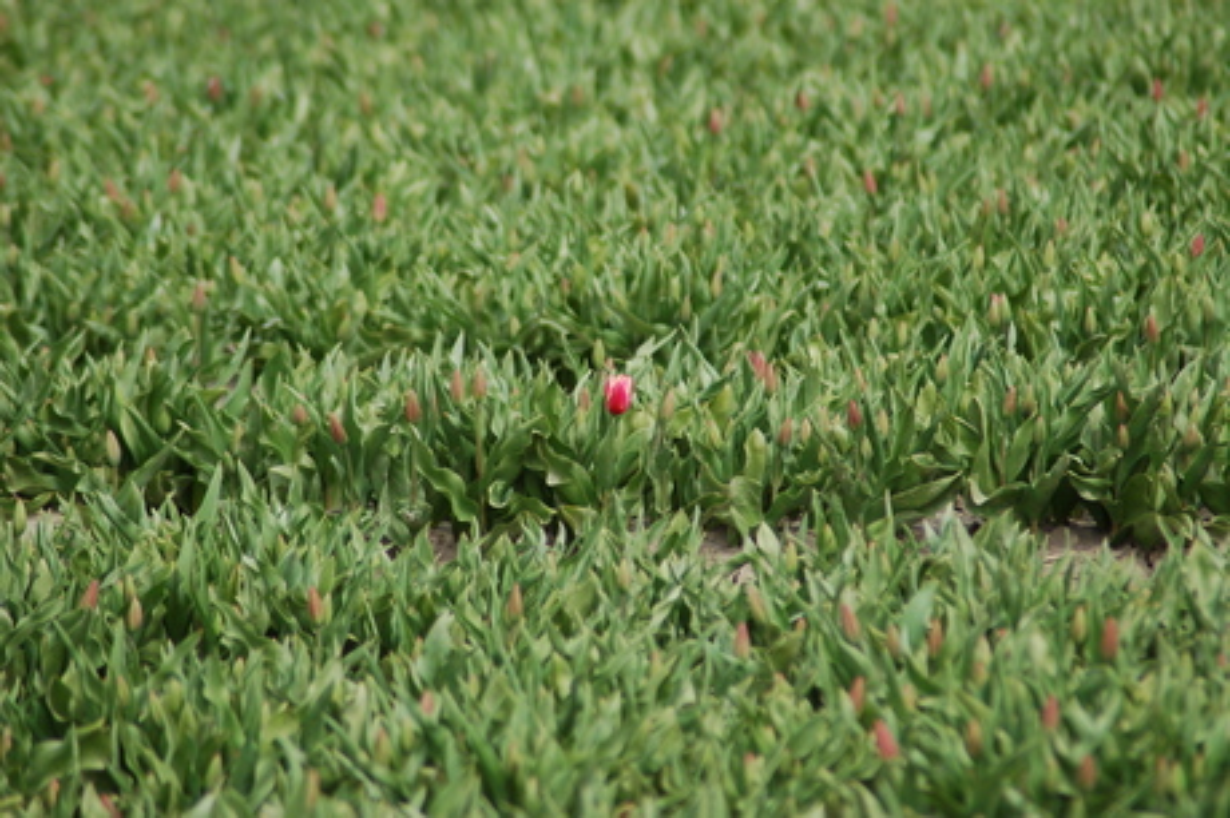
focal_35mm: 450
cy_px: 409
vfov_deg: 3.1
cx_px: 615
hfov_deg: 4.6
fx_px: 15364
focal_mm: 300
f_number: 5.6
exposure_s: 1/500
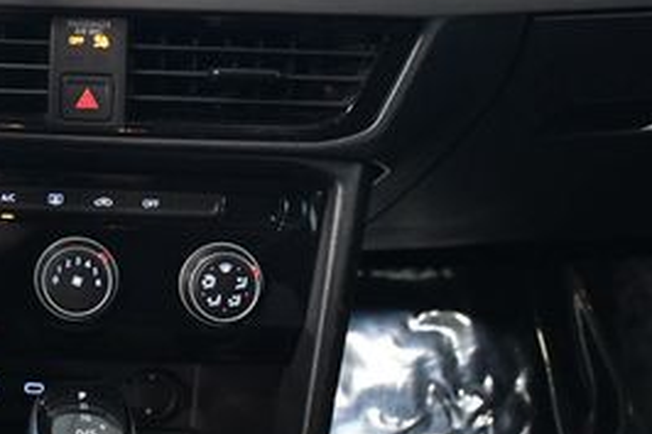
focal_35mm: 65
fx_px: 1176
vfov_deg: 20.7
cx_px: -54
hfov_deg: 28.3
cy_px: 86
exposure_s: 1/80
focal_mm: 18
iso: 2500
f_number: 4.5
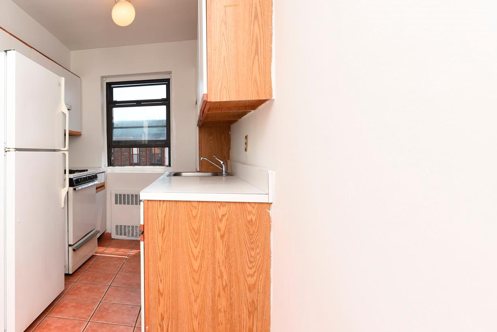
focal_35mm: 25
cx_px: 104
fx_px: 345
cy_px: 157
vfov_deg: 51.3
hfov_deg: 65.5
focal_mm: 15
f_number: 7.1
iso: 200
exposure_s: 1/200
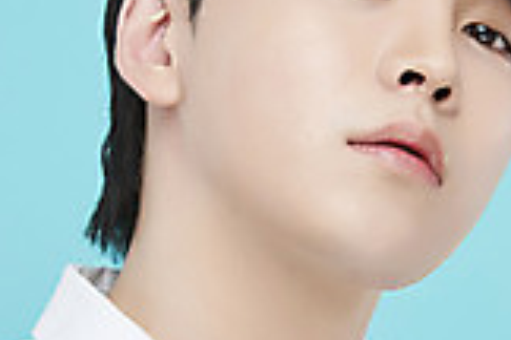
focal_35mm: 609
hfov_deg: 3.4
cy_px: 201
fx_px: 8644
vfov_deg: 2.3
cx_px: 358
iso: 64
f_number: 8
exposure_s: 1/125
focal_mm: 165
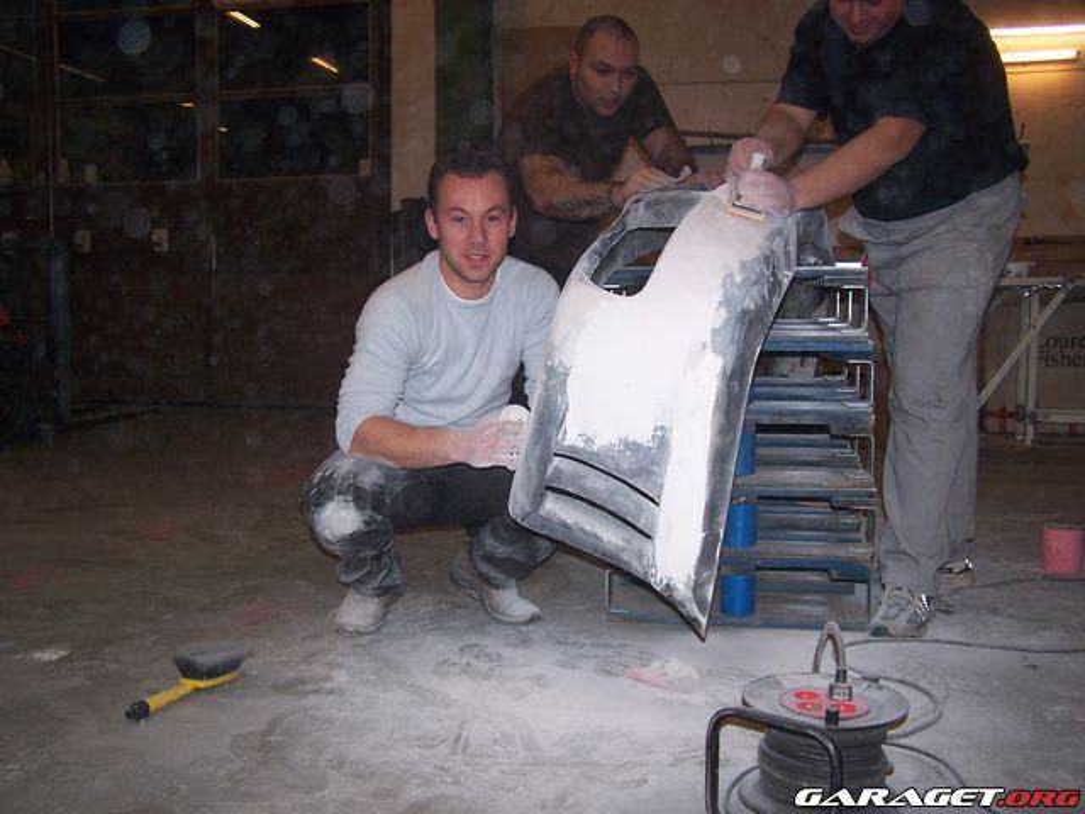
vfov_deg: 37.7
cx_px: 542
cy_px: 407
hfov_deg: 49.0
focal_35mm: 38
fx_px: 1191
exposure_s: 1/60
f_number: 2.8
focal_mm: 6.3
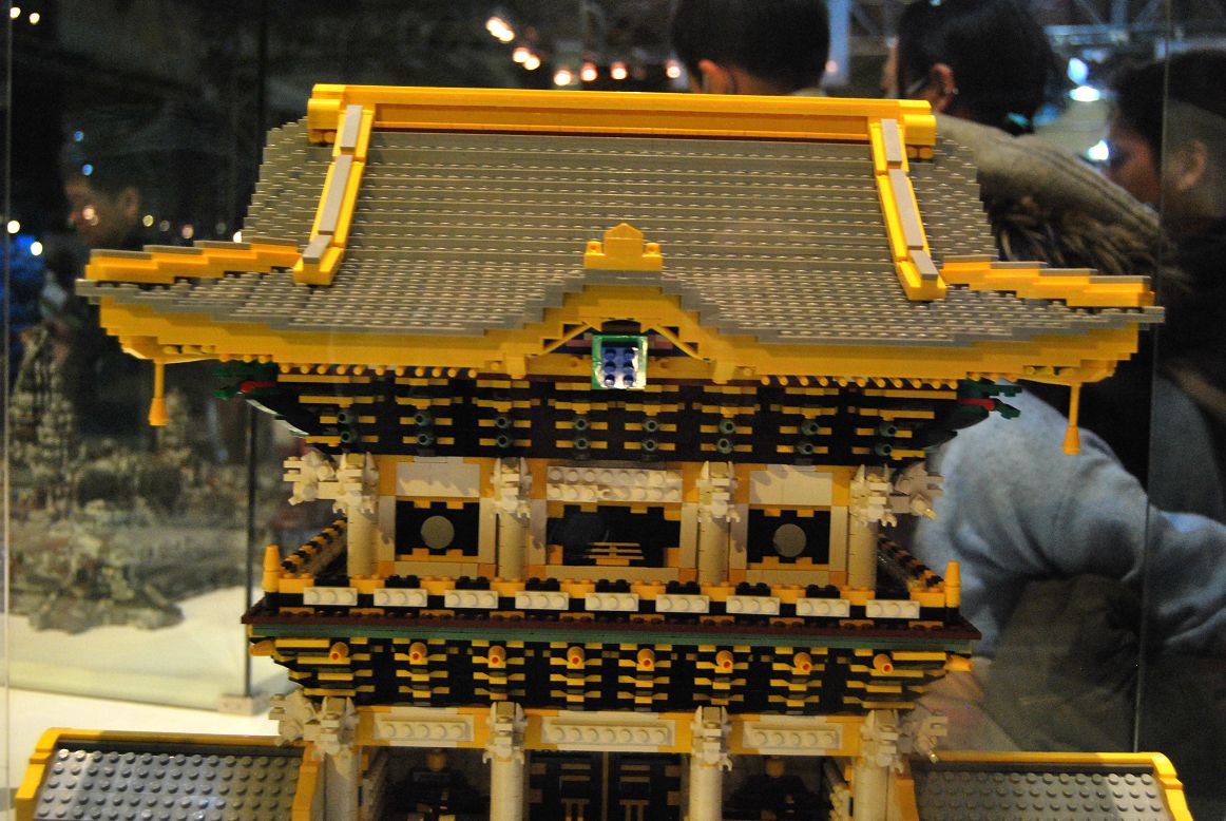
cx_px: 613
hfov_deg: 43.6
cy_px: 410
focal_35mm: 45
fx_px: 1534
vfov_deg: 29.9
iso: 800
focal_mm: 30
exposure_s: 1/25
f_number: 4.5
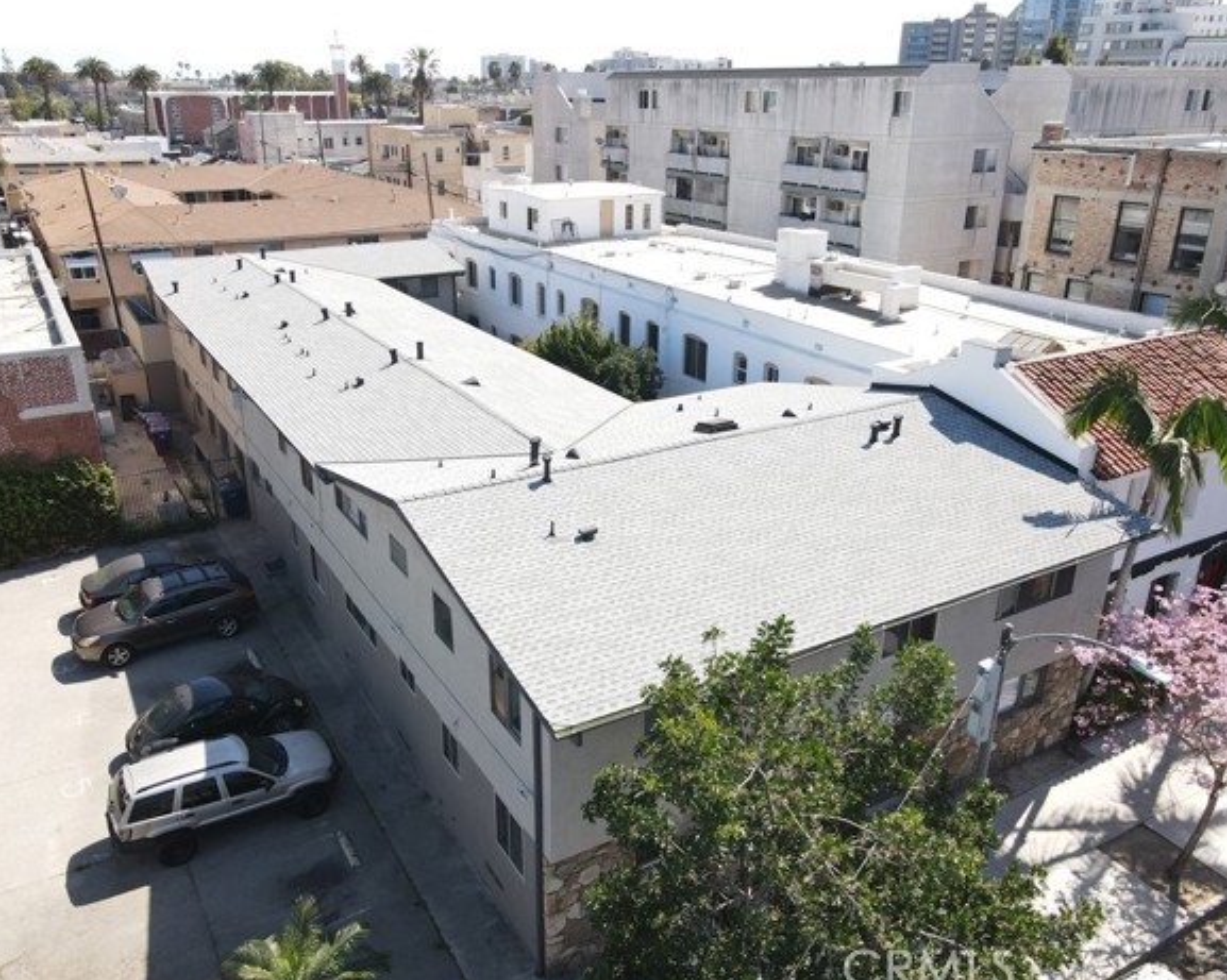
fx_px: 944
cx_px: 595
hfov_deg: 66.0
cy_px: 489
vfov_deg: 54.9
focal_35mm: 26
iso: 100
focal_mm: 4.5
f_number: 2.8
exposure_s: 1/20
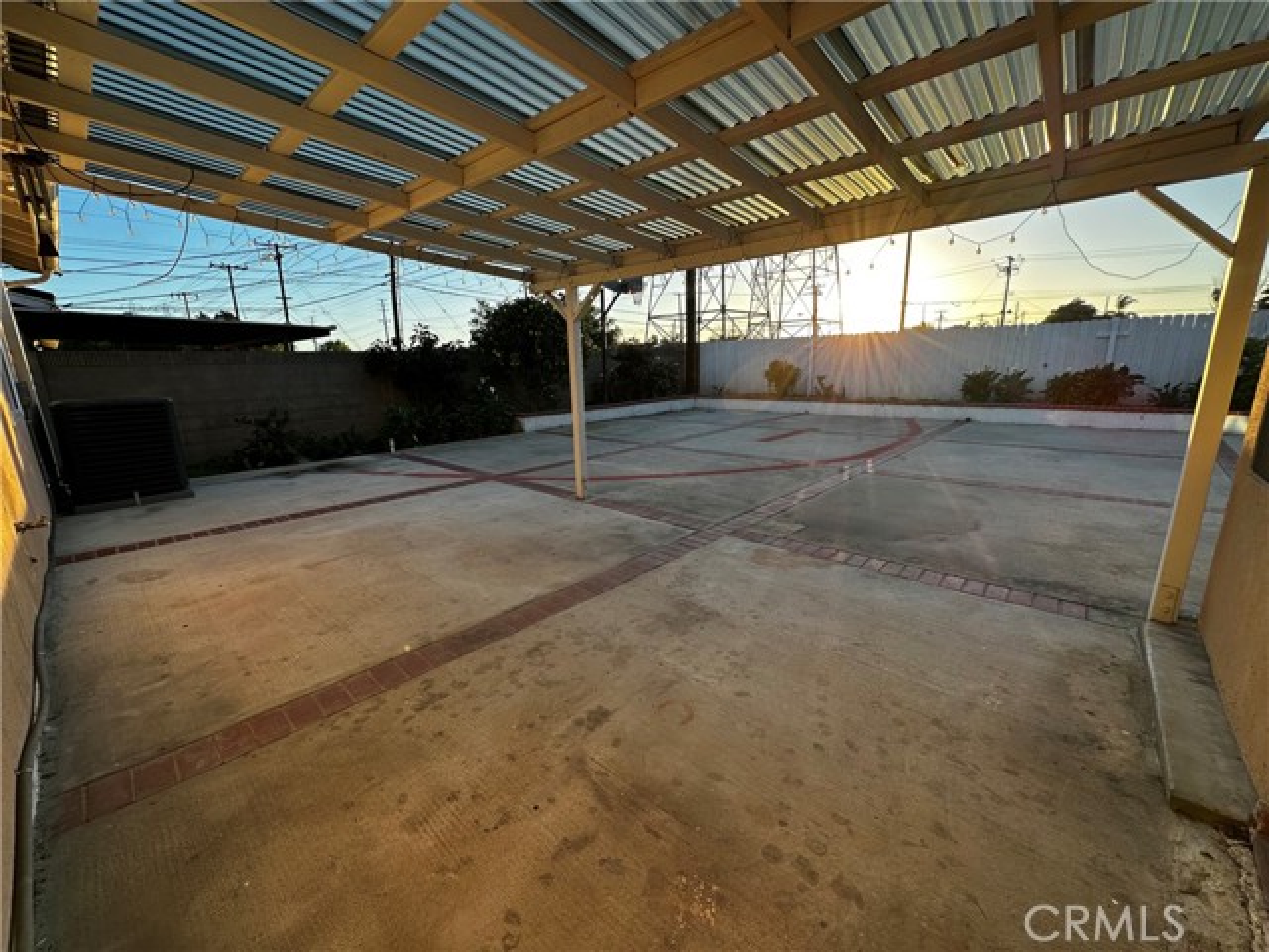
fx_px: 513
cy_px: 476
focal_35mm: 14
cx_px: 634
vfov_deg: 85.7
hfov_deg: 102.1
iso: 40
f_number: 2.2
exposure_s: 1/403
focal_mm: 2.22
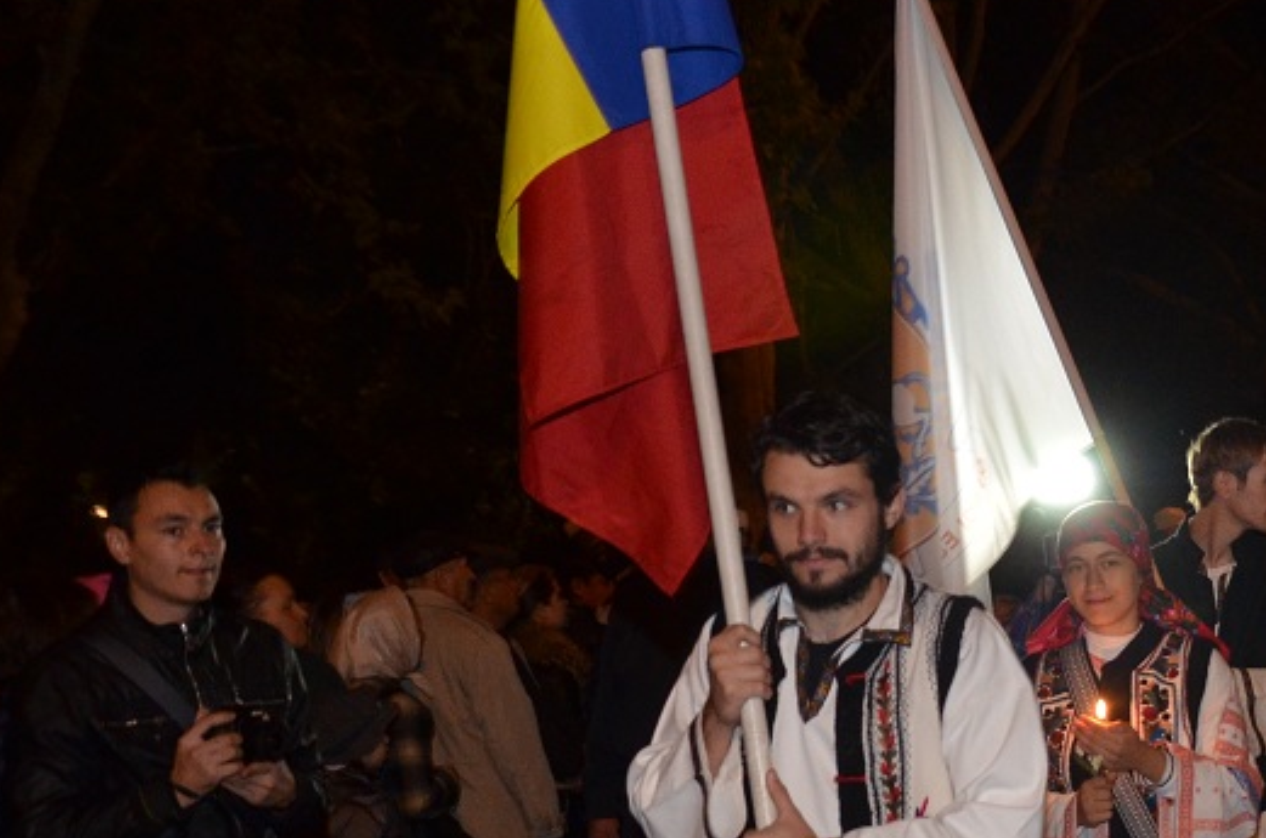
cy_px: 734
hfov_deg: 25.2
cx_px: 1324
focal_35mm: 76
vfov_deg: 17.6
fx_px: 2667
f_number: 3.8
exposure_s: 1/40
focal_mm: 22
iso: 1000
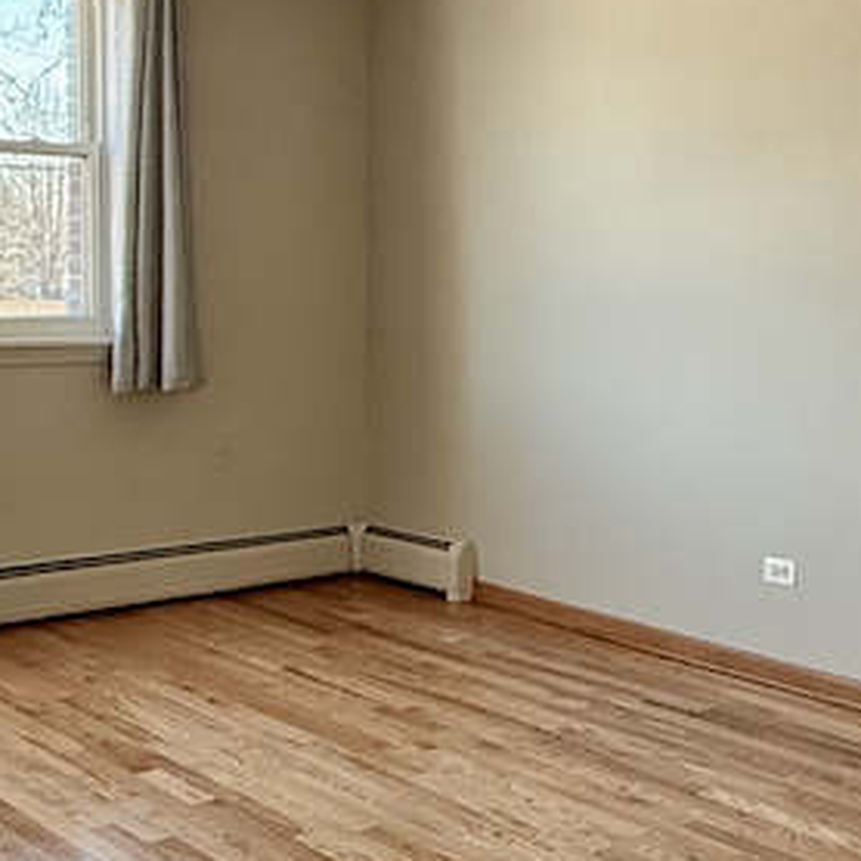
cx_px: 709
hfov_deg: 29.3
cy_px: 403
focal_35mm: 57
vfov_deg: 30.0
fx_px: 1604
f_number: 2.2
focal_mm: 2.22
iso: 200
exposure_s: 1/120
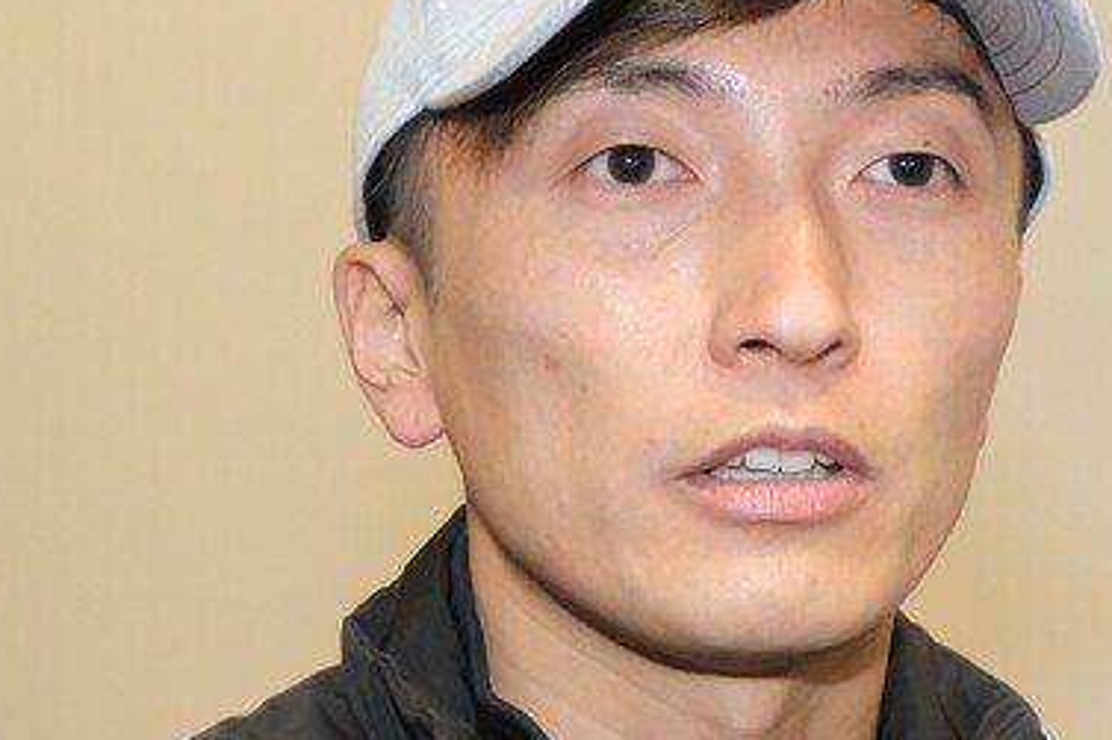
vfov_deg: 10.7
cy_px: 413
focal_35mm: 128
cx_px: 454
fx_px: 3952
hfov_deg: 16.0
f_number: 5.6
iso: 6400
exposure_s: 1/60
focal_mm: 44.5
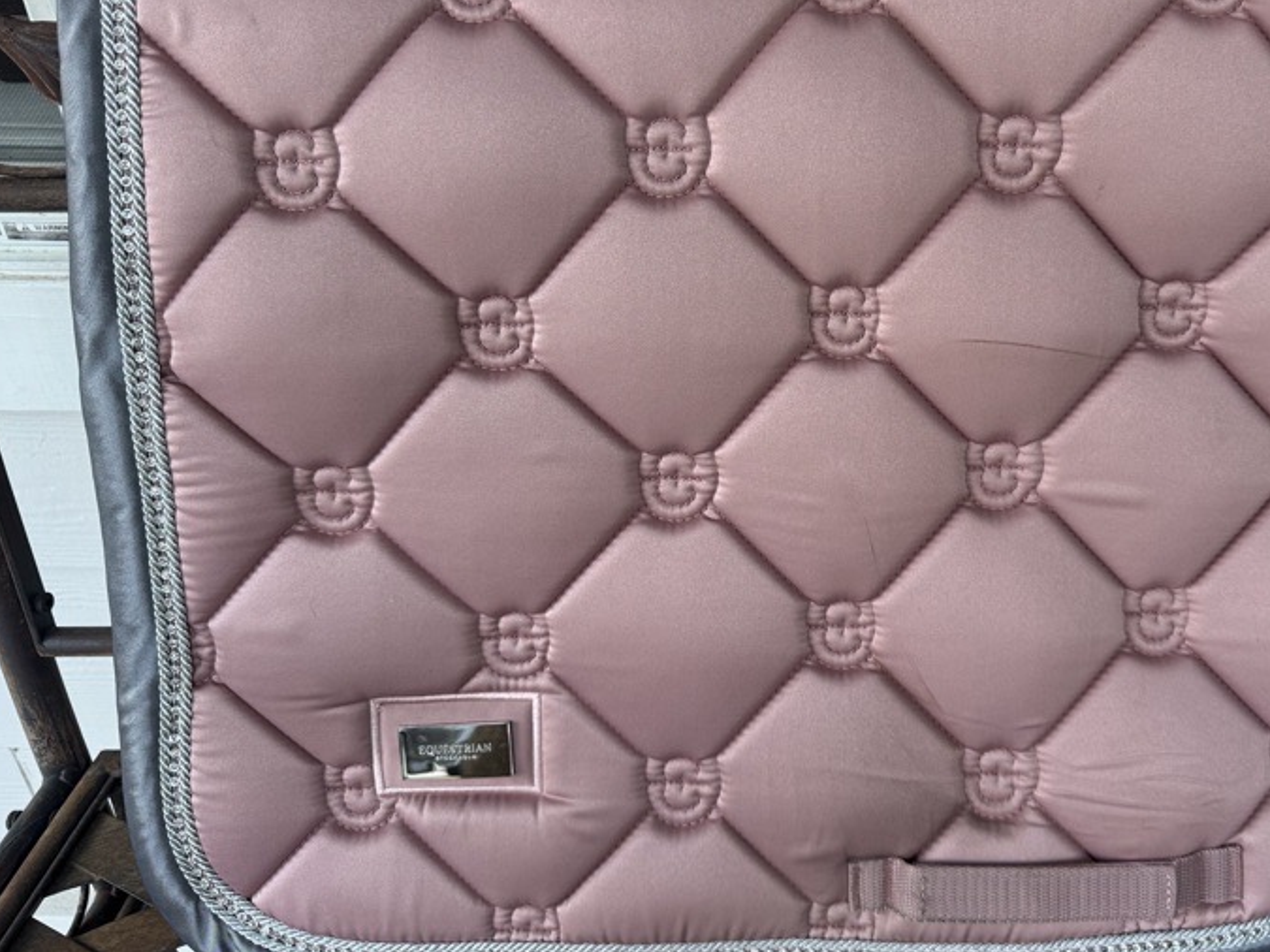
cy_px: 387
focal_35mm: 32
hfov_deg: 55.7
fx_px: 1174
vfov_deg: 43.9
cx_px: 837
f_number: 1.78
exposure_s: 1/121
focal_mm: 6.76
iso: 125
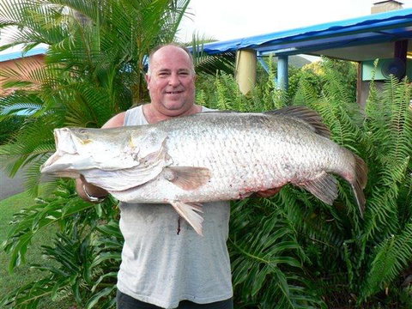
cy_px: 154
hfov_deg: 51.4
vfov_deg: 39.7
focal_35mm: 36
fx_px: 428
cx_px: 206
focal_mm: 6
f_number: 2.8
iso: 80
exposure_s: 1/50
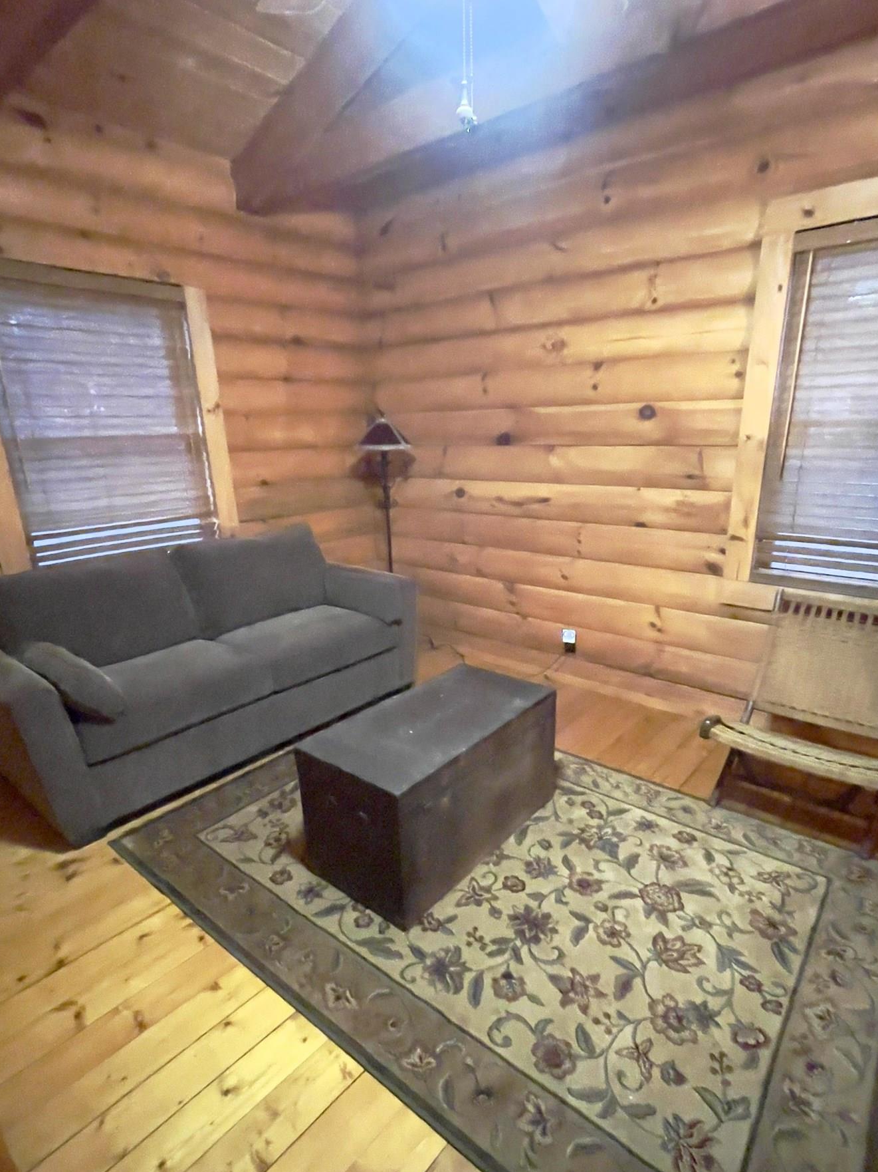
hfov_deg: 74.7
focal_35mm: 17
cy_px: 648
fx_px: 575
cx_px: 447
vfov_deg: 90.7
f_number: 2.4
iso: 2500
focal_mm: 1.54
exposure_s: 1/30
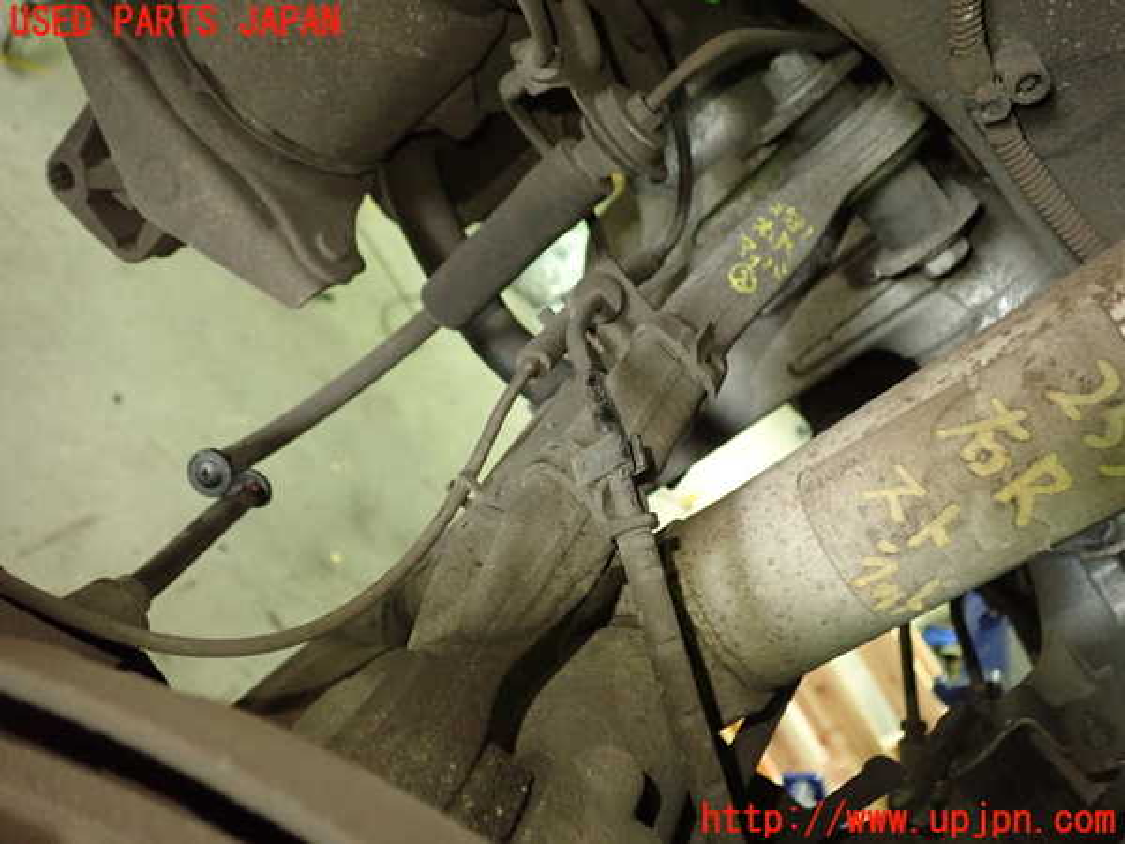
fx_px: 975
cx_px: 562
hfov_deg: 60.0
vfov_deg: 46.8
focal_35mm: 30
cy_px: 422
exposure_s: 1/50
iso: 800
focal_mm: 5.5
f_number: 2.3
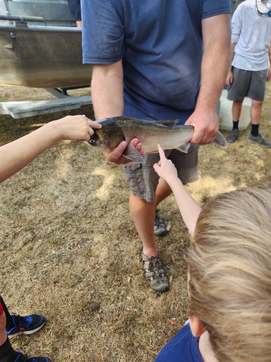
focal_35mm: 23
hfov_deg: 58.9
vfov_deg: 73.9
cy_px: 181
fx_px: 240
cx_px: 136
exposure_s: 1/200
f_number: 1.8
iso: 20
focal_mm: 5.4
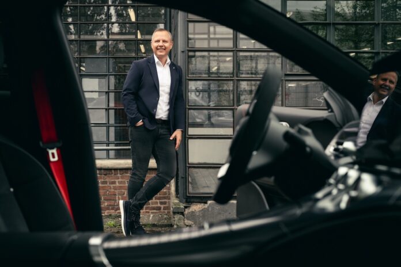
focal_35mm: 50
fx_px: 557
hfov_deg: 39.6
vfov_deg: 27.0
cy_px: 134
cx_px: 200
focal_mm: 50
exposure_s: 1/400
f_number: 4.5
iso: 250
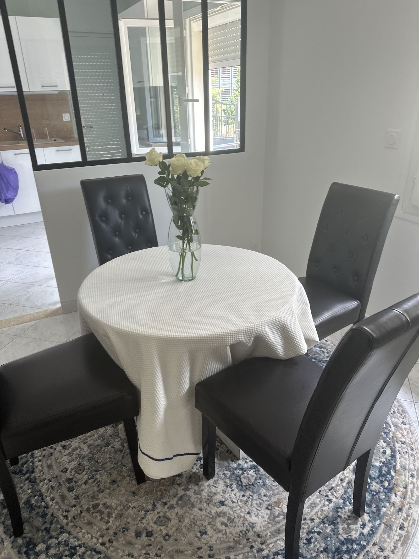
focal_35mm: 24
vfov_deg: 71.6
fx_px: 387
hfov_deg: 56.8
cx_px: 210
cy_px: 280
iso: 80
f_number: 1.78
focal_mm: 6.86
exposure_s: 1/121
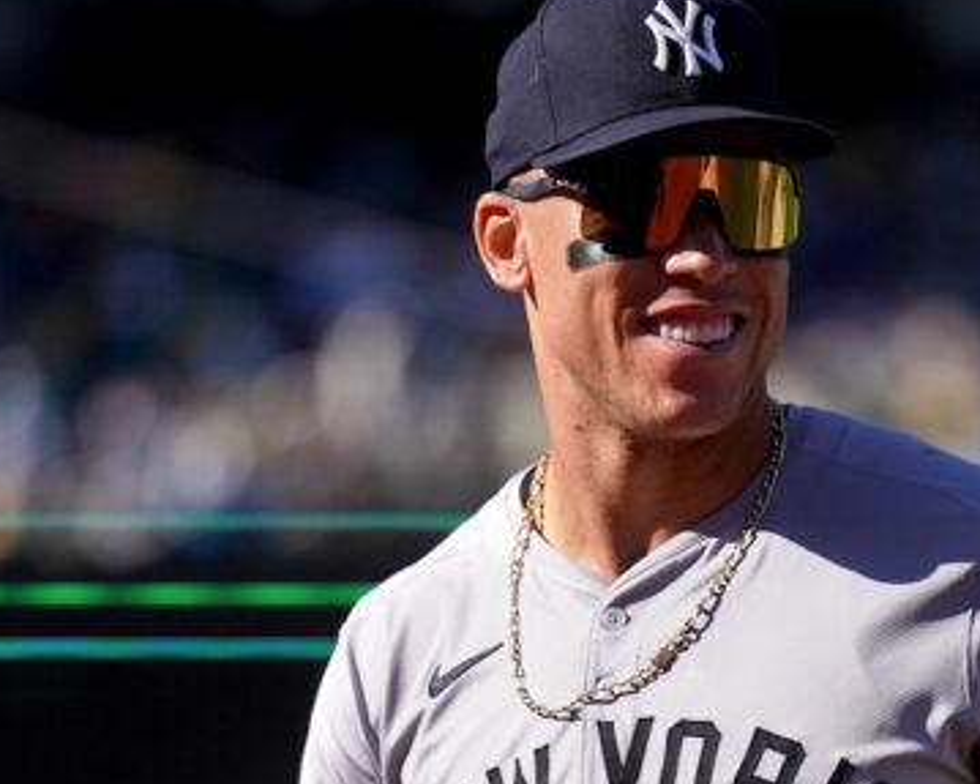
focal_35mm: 314
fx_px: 9105
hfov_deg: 6.2
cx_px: 732
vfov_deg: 4.9
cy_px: 511
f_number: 2.8
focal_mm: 200
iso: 640
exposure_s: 1/16000
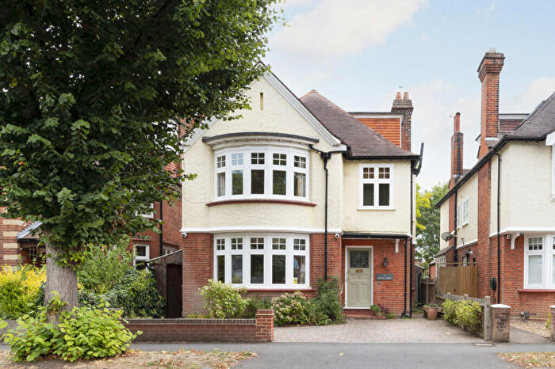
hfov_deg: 95.0
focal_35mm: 16
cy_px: 184
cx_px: 278
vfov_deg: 72.0
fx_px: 254
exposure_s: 1/125
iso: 200
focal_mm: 16.5
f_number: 8
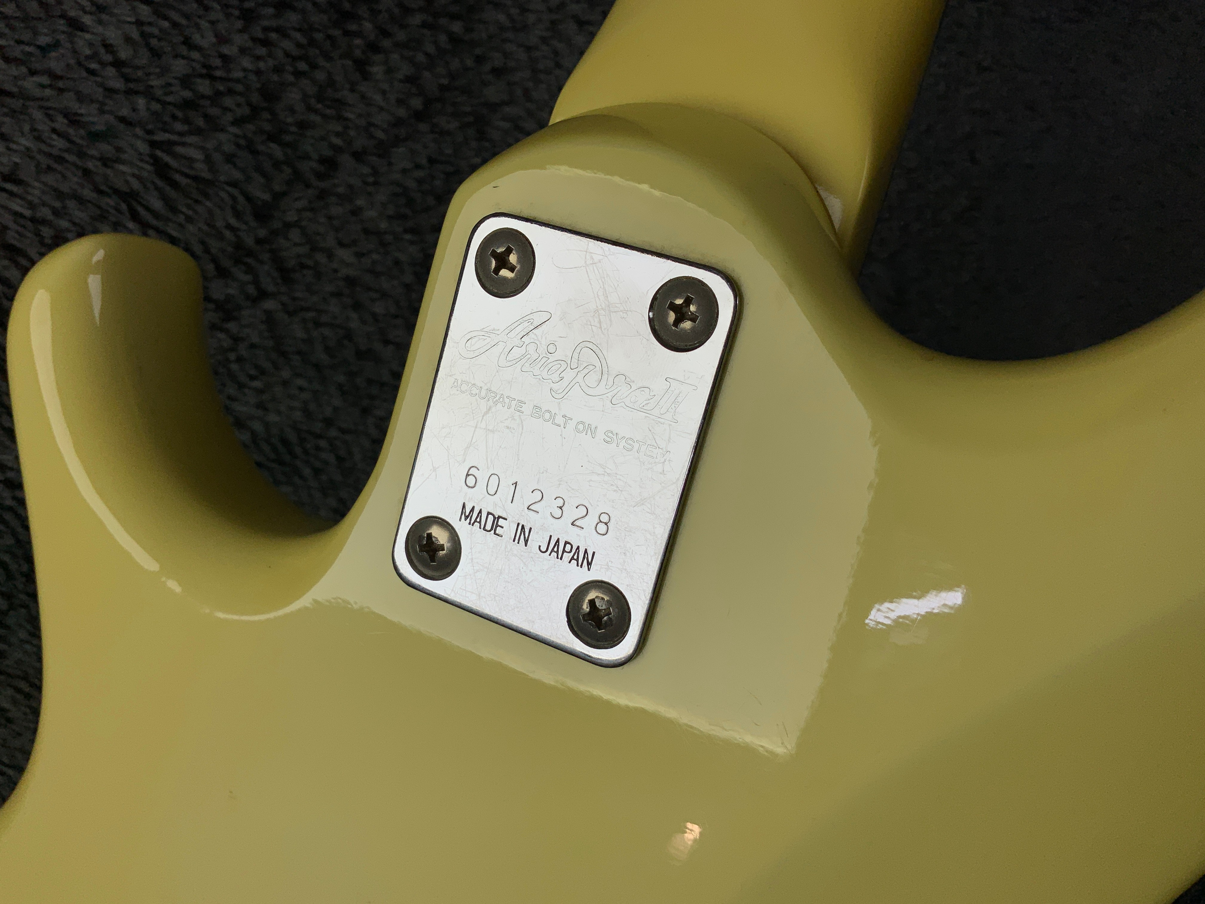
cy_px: 452
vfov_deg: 48.2
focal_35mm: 29
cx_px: 602
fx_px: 1010
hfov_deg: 61.7
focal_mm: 3
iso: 16
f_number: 1.8
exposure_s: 1/450
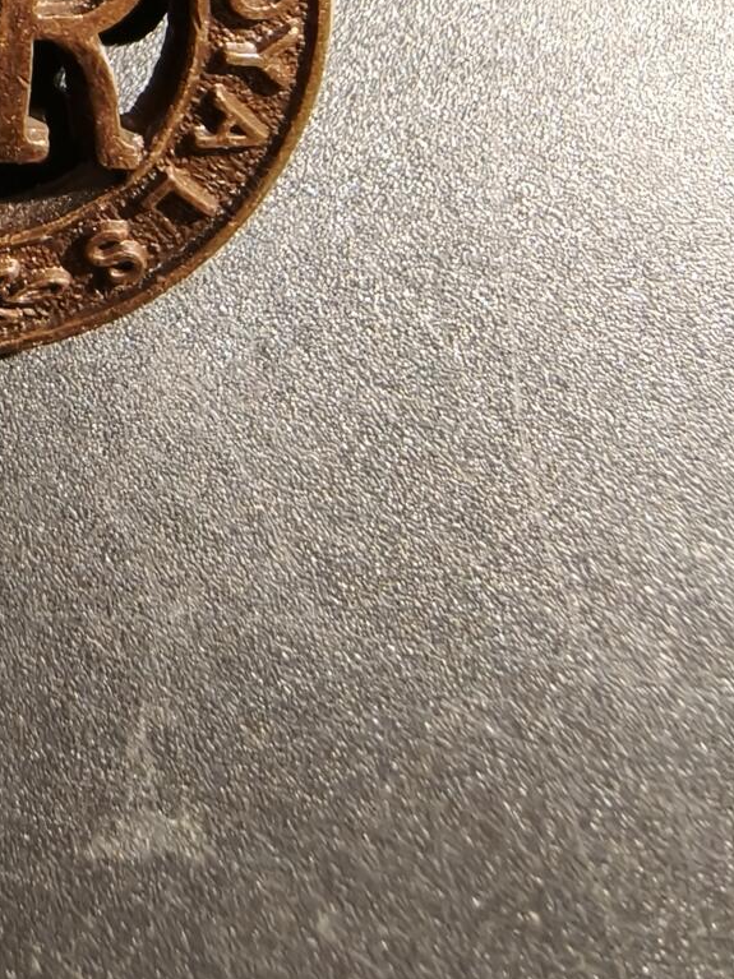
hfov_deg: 25.6
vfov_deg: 34.0
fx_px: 1527
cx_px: -5
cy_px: 140
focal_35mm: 54
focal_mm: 2.32
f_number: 2
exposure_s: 1/50
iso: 320
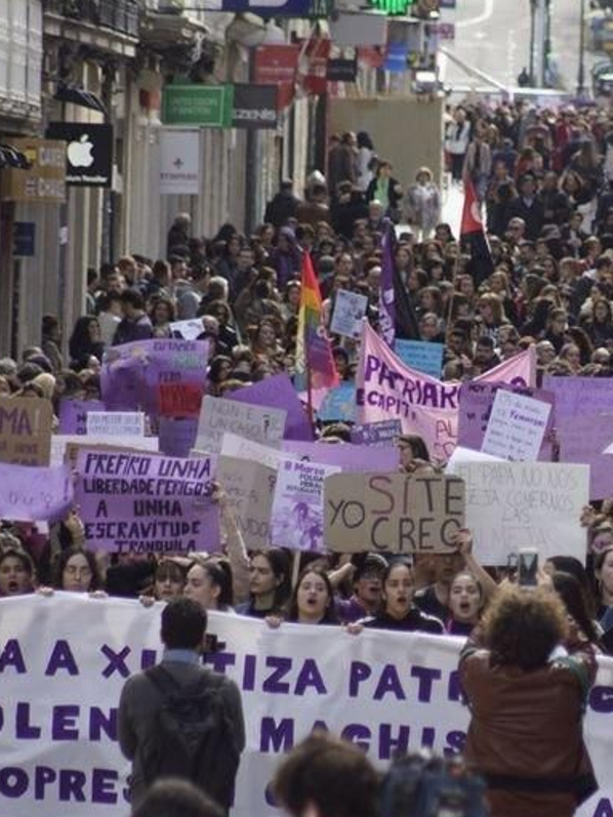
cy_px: 435
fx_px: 13667
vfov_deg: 3.4
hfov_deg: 2.6
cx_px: 570
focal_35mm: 579
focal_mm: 200
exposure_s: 1/320
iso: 400
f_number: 5.6
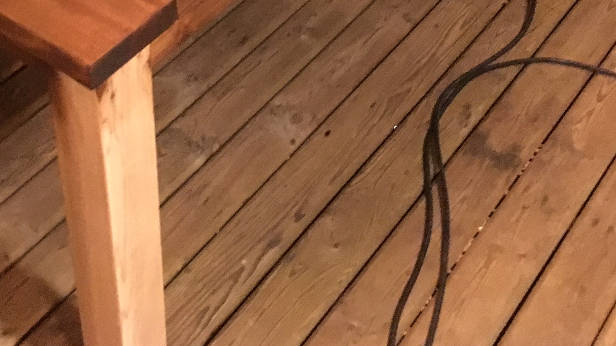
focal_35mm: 59
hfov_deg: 34.9
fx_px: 964
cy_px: -62
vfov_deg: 19.3
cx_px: 180
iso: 1000
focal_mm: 4.15
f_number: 2.2
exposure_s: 1/15
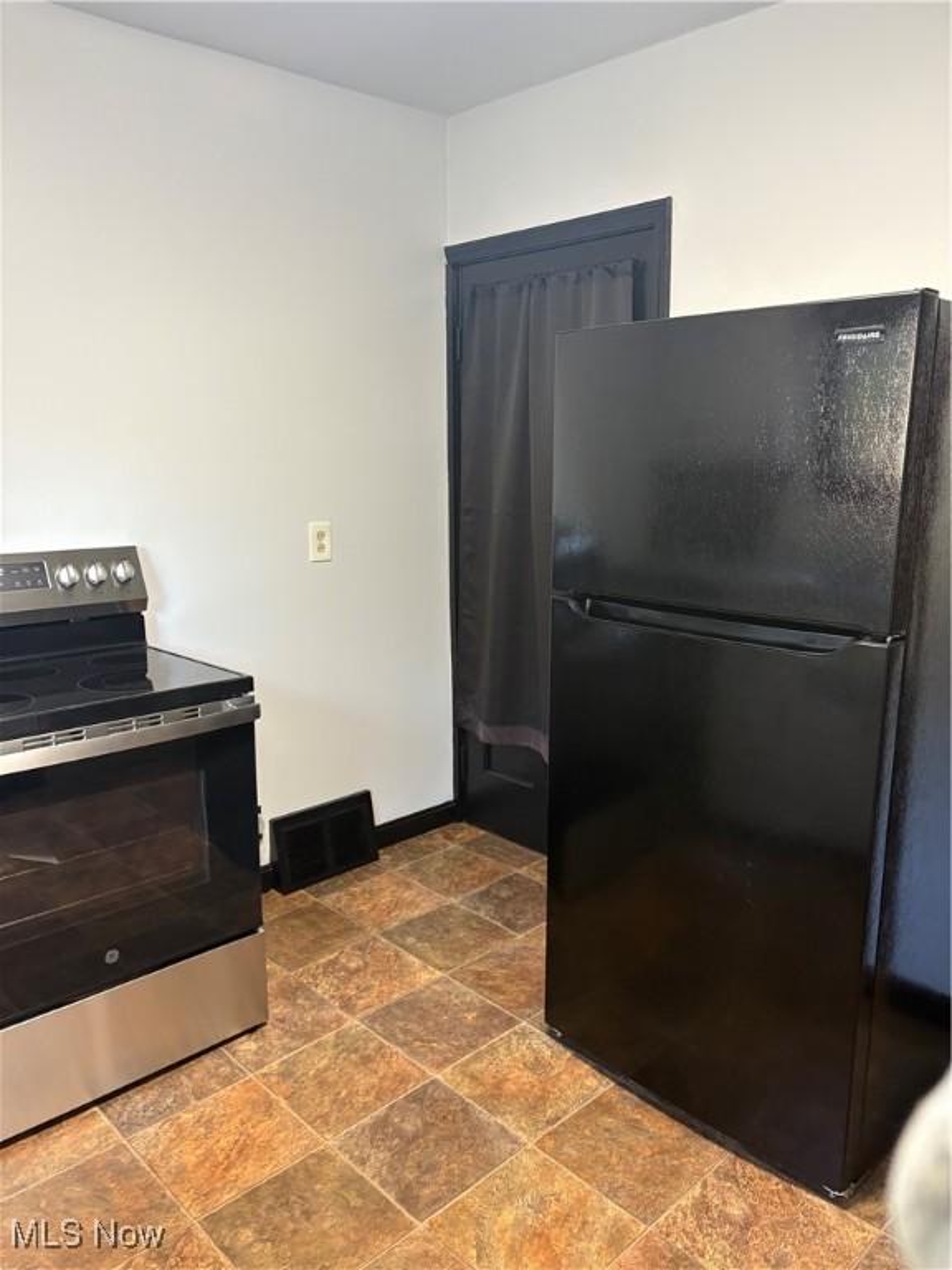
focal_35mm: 26
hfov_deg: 53.1
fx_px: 953
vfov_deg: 67.3
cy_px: 635
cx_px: 476
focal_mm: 5.96
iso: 250
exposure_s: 1/60
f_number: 1.6
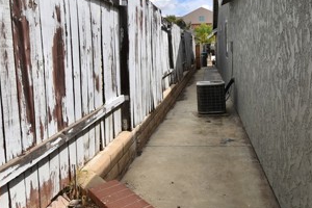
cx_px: 176
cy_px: 77
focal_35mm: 32
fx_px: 277
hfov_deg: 58.5
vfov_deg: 40.8
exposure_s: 1/320
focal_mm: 10
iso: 100
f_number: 9
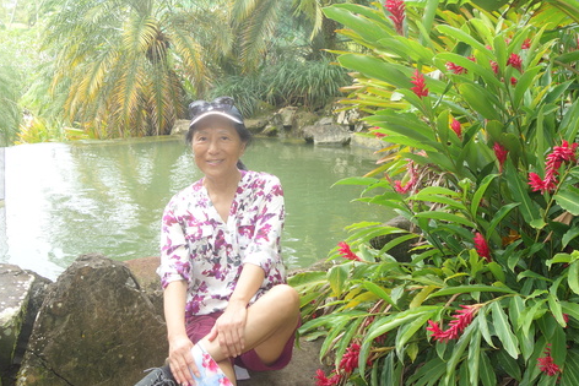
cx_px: 310
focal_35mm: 47
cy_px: 115
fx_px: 756
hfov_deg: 41.9
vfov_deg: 28.4
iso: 125
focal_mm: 10.4
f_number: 4
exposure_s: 1/125
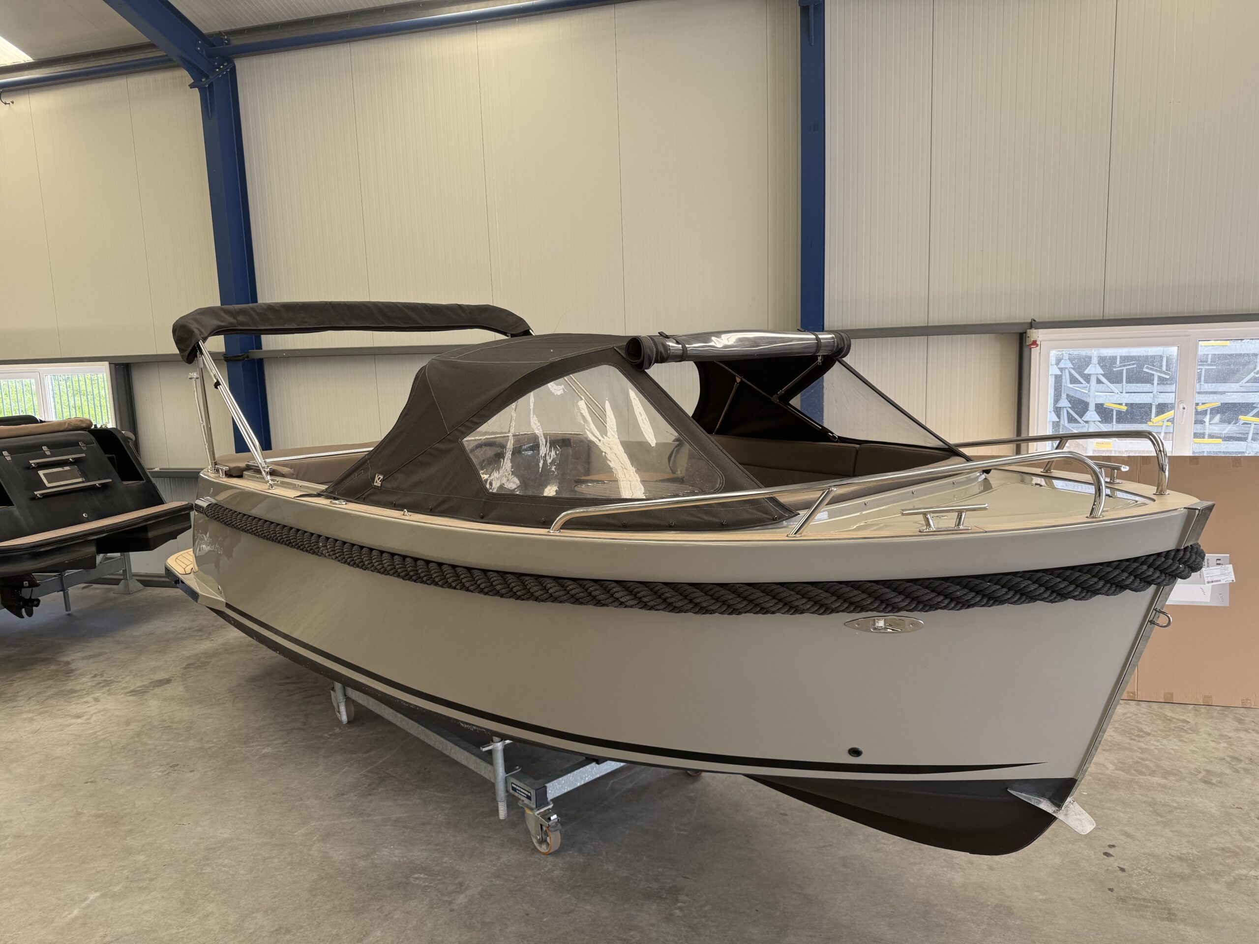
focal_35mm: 24
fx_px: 873
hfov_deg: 71.6
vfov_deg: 56.8
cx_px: 630
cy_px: 472
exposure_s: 1/280
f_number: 1.78
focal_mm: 6.76
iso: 80
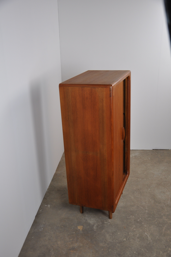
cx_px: 86
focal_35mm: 38
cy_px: 128
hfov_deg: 35.4
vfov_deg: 51.3
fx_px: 268
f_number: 4
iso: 560
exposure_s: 1/60
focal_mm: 25
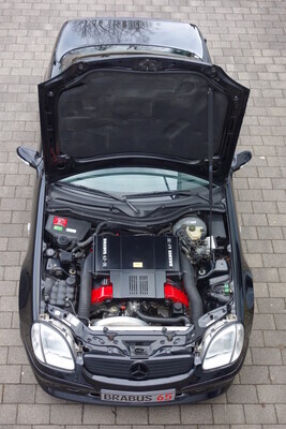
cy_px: 214
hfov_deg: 24.6
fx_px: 655
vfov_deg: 36.2
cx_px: 143
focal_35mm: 55
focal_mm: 20.41
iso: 125
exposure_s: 1/100
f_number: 4.5
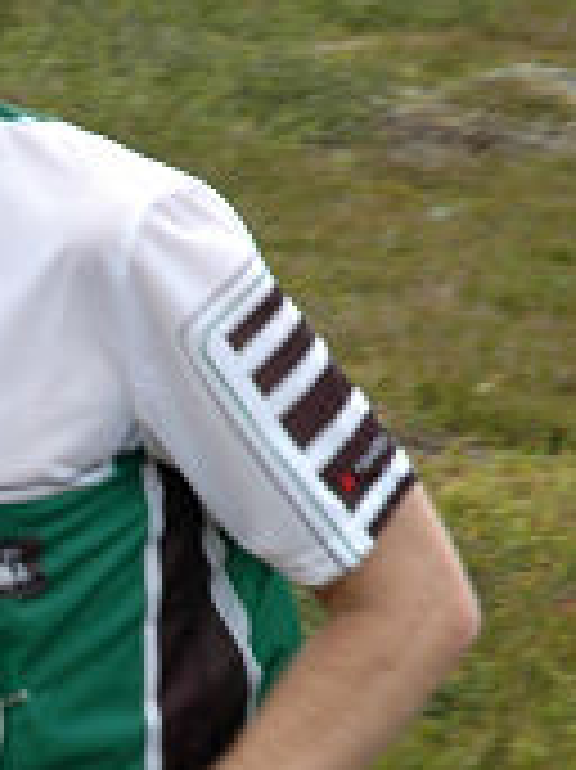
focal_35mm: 414
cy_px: 806
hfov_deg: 3.6
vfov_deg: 4.8
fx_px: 9197
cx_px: -151
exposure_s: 1/250
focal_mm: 70
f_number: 8
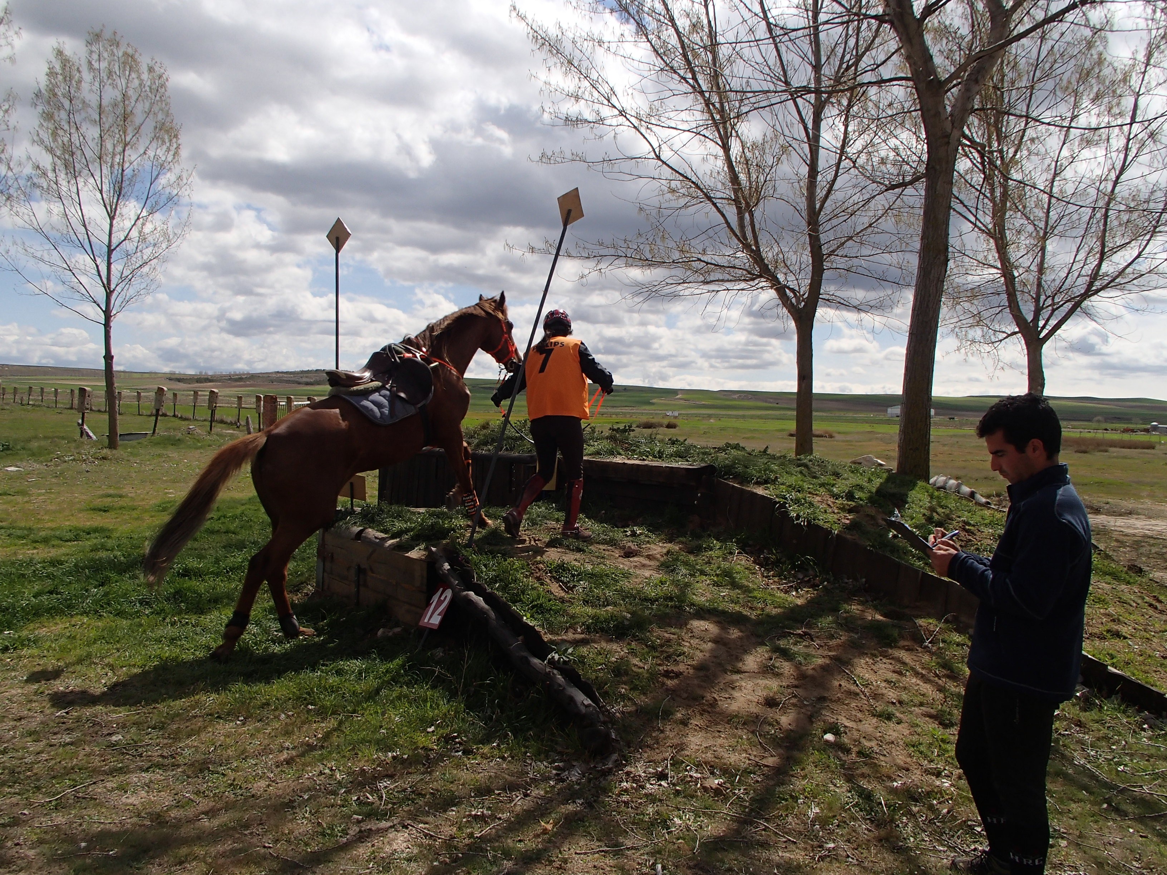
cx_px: 584
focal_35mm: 28
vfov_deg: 49.7
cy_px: 438
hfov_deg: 63.4
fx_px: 944
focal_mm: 5
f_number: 11
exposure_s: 1/200
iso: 100
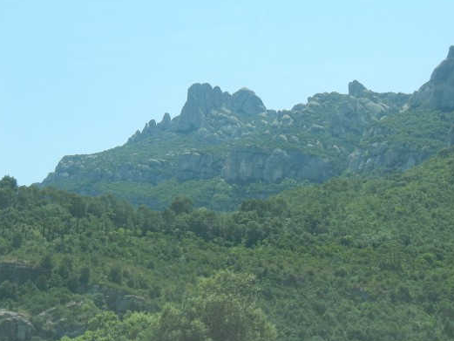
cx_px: 220
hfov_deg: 32.7
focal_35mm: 59
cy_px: 148
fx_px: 774
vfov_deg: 24.8
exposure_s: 1/900
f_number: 3.5
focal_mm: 5.4
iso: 160
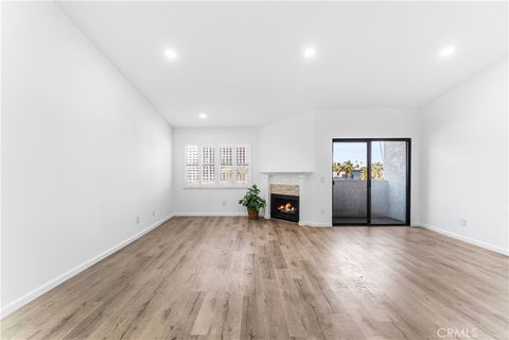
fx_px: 212
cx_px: 254
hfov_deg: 100.4
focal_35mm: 15
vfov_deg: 77.3
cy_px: 170
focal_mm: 10
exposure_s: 1/15
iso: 320
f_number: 7.1
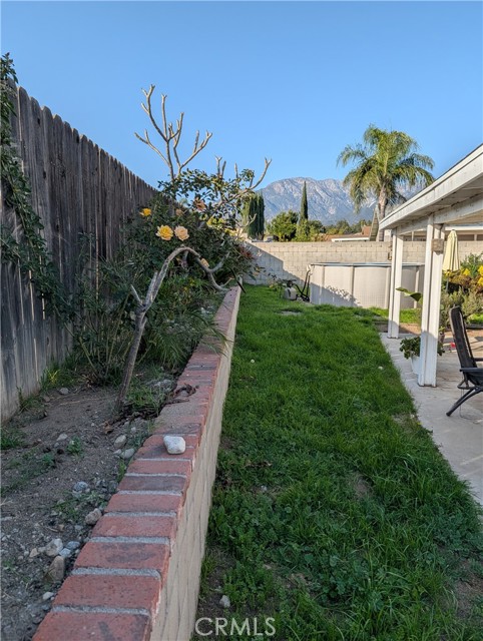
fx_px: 445
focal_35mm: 24
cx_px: 242
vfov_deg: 71.5
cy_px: 320
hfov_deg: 56.9
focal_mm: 6.9
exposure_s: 1/1383
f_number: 1.68
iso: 21
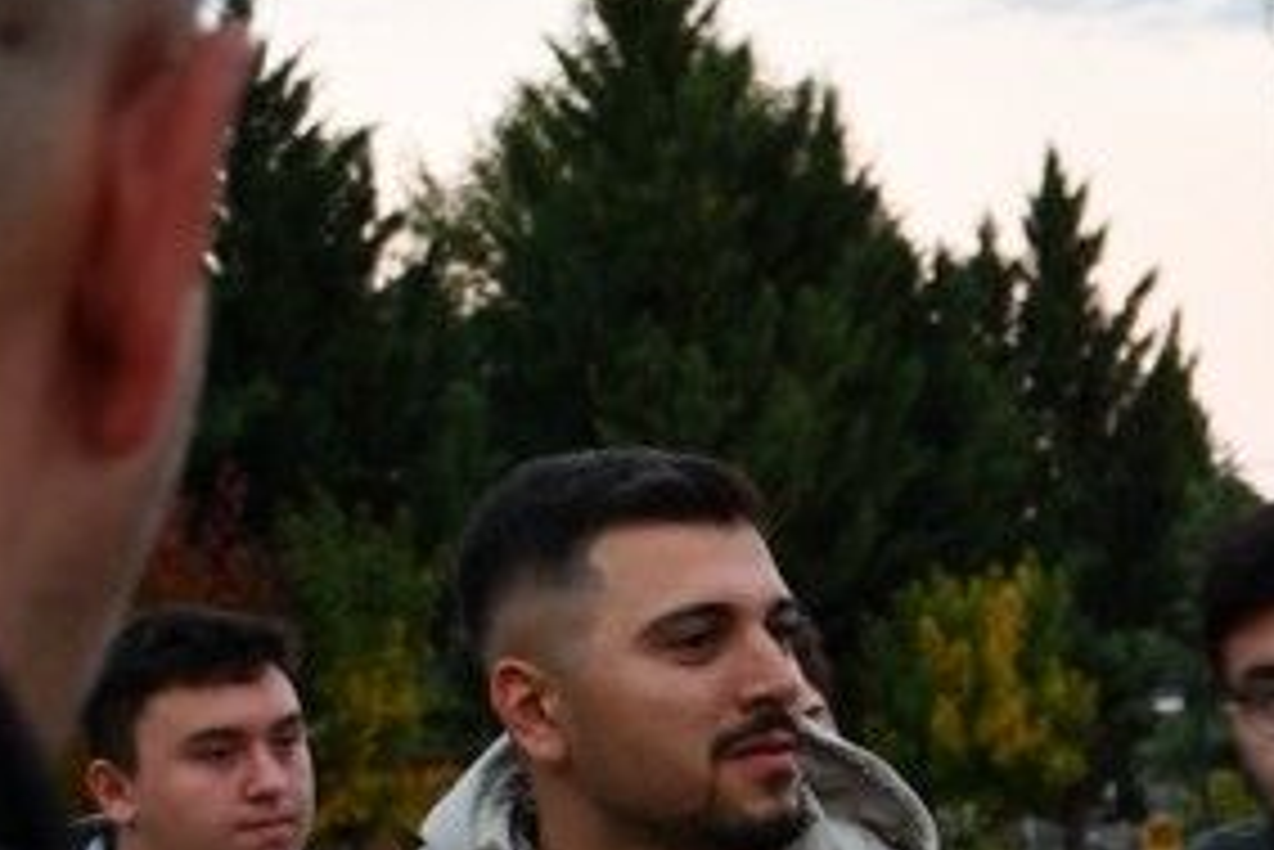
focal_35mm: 123
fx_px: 4355
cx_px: 1976
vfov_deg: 11.0
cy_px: 893
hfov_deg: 15.2
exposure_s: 1/25
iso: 250
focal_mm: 23
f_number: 3.8
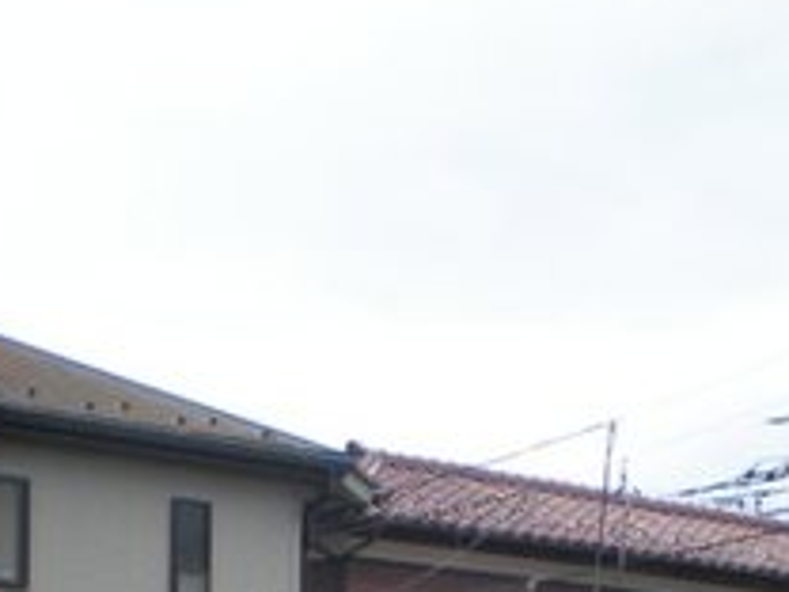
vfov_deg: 11.0
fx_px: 2917
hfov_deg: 15.4
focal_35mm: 128
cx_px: 421
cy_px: 943
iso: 64
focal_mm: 6.3
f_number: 4.6
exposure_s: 1/142
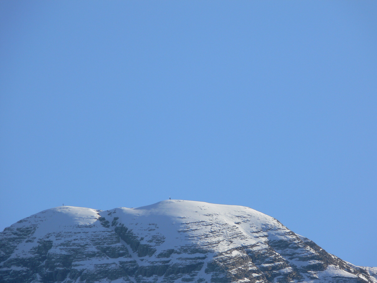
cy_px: 142
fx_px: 4411
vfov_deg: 3.7
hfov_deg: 4.9
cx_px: 188
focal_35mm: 405
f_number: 5.6
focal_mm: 85.6
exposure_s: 1/400
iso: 80
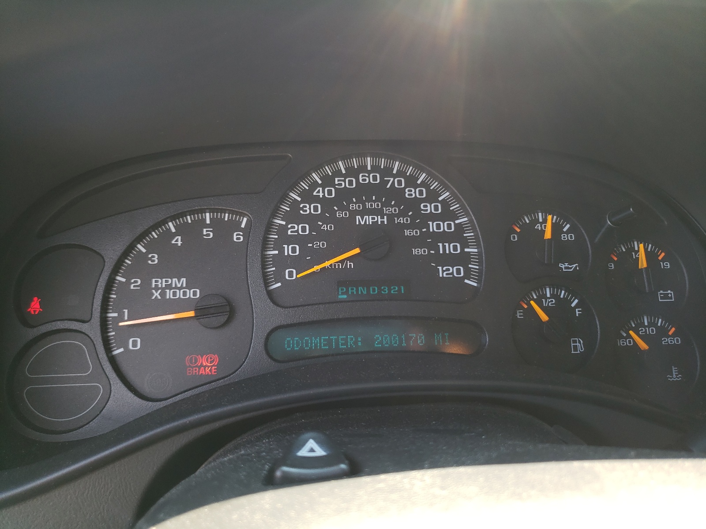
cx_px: 353
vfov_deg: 53.1
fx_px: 530
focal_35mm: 26
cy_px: 264
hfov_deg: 67.3
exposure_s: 1/111
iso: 50
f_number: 1.5
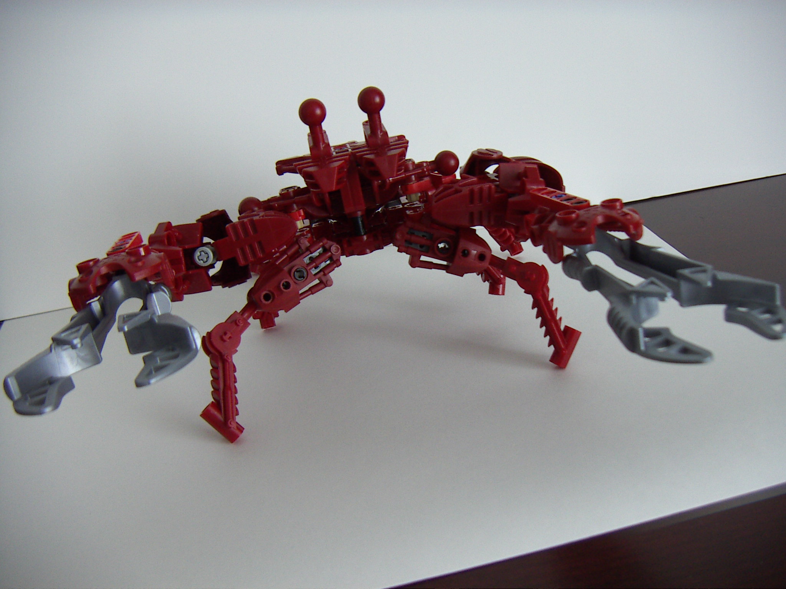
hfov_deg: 51.4
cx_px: 393
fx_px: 817
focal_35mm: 36
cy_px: 294
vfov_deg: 39.7
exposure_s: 1/50
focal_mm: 4.7
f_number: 2.8
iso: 64
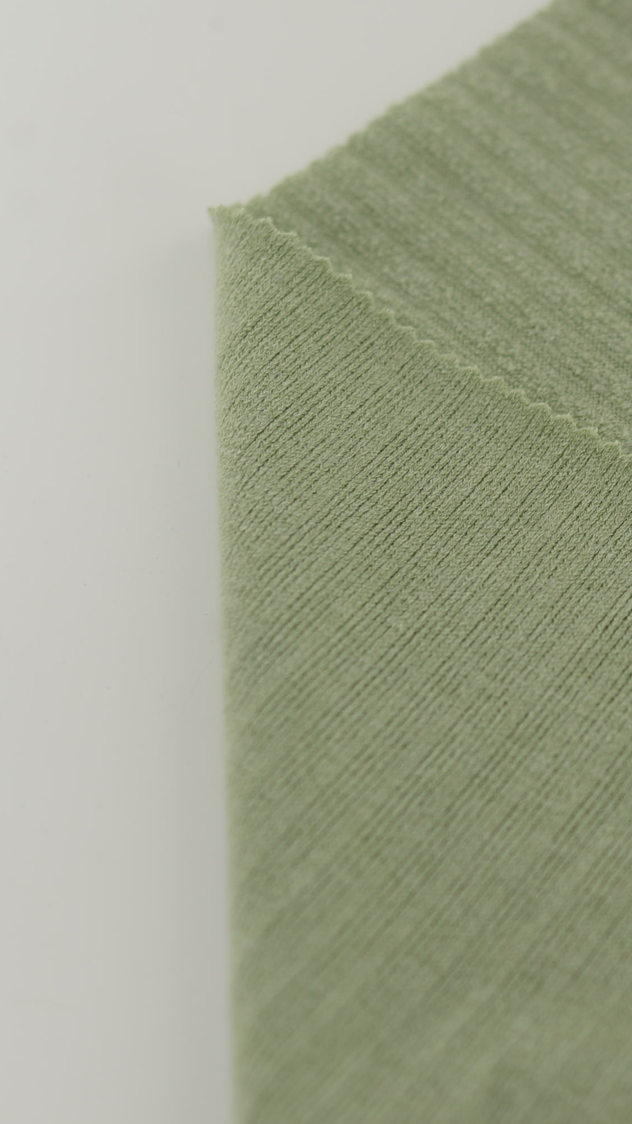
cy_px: 565
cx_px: 647
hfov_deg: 15.0
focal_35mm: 79
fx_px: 2354
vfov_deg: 26.9
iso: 100
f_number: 3.5
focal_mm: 50
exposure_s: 1/250
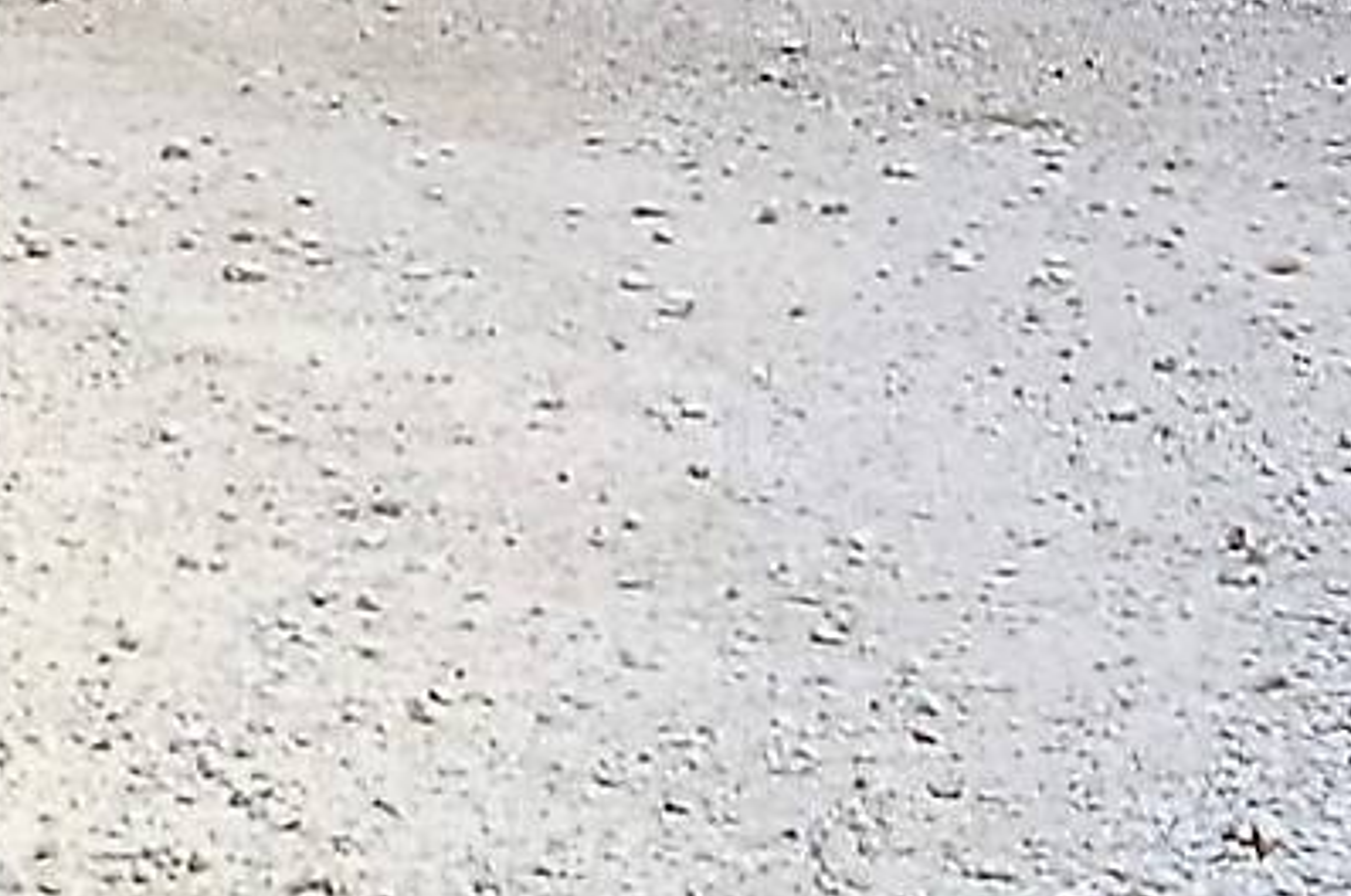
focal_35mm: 221
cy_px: -1164
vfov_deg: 6.0
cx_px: -1918
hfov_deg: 8.5
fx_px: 8280
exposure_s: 1/400
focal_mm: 20
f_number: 10
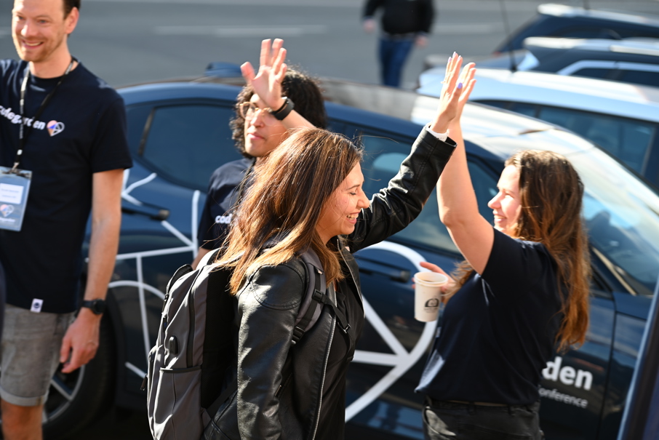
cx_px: 330
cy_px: 220
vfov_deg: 11.8
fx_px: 2124
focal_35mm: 116
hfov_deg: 17.6
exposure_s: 1/160
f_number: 4
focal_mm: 116
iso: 100
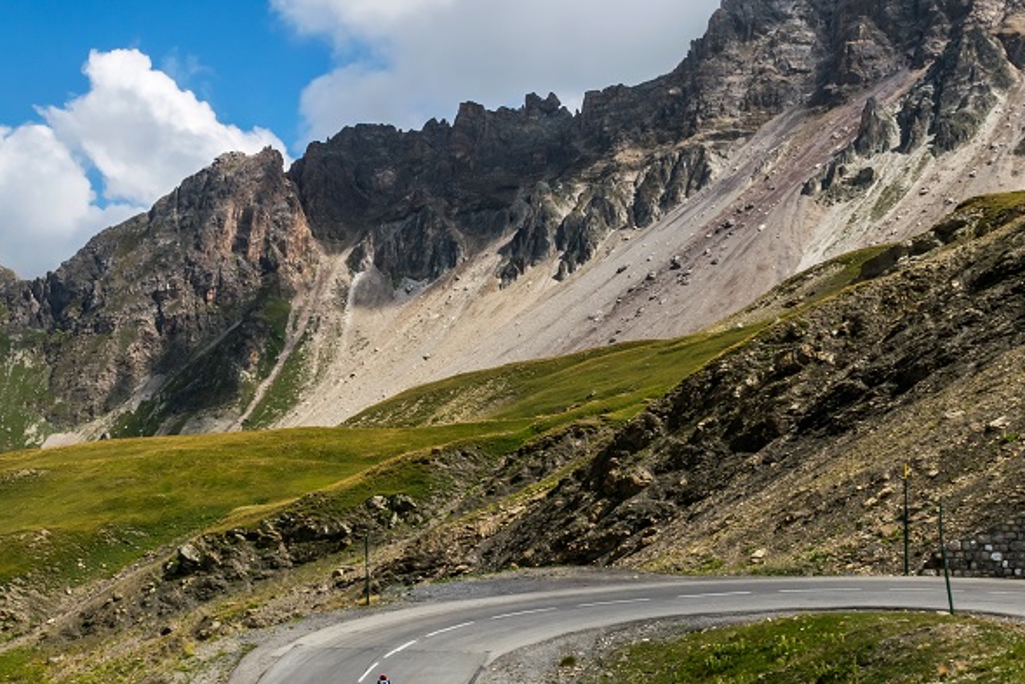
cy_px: 442
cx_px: 320
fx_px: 1566
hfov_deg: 35.8
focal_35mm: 55
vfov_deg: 24.5
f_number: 18
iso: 200
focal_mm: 24
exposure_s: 1/320
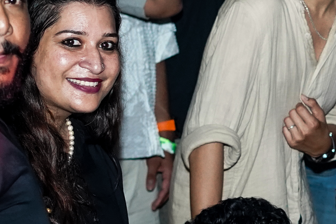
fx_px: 2231
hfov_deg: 8.4
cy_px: 142
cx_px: 562
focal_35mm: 239
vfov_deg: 5.7
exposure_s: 1/200
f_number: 2.8
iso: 5000
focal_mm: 50
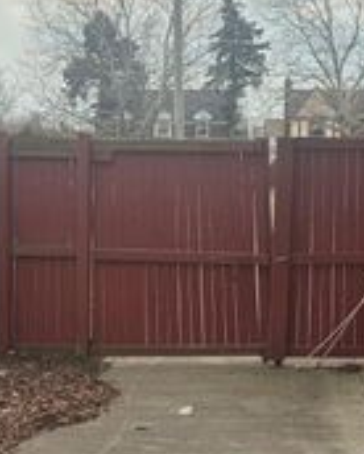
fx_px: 914
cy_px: 131
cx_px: 256
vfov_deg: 27.6
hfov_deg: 22.4
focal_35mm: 68
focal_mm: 6.76
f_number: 1.78
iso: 80
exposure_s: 1/3096
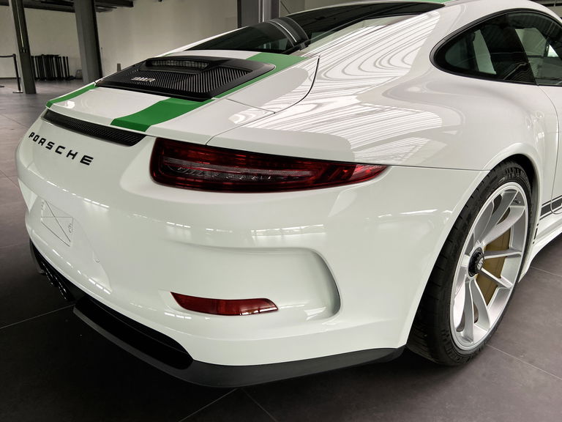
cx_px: 281
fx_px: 422
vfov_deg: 53.1
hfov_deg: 67.3
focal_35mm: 26
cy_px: 211
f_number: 1.8
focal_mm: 4.25
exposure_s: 1/122
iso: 100
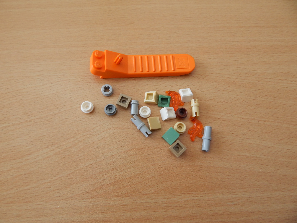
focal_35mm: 23
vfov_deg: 58.9
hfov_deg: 73.9
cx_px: 148
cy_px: 112
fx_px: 197
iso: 125
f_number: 3
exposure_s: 1/40
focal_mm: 4
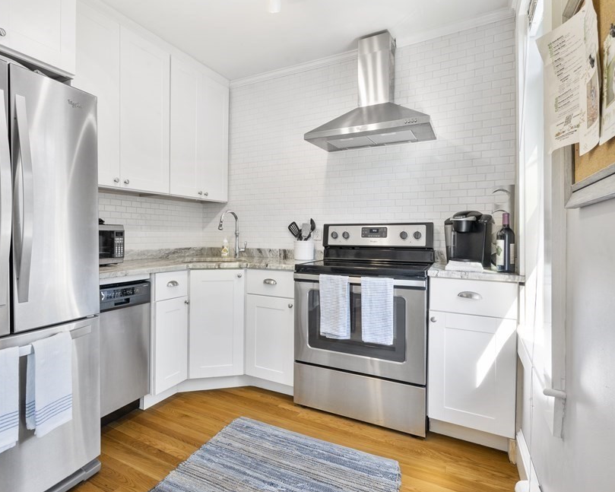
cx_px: 245
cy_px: 240
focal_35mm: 19
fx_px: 346
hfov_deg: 82.2
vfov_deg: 70.8
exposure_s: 1/2
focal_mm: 16
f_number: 11
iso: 400
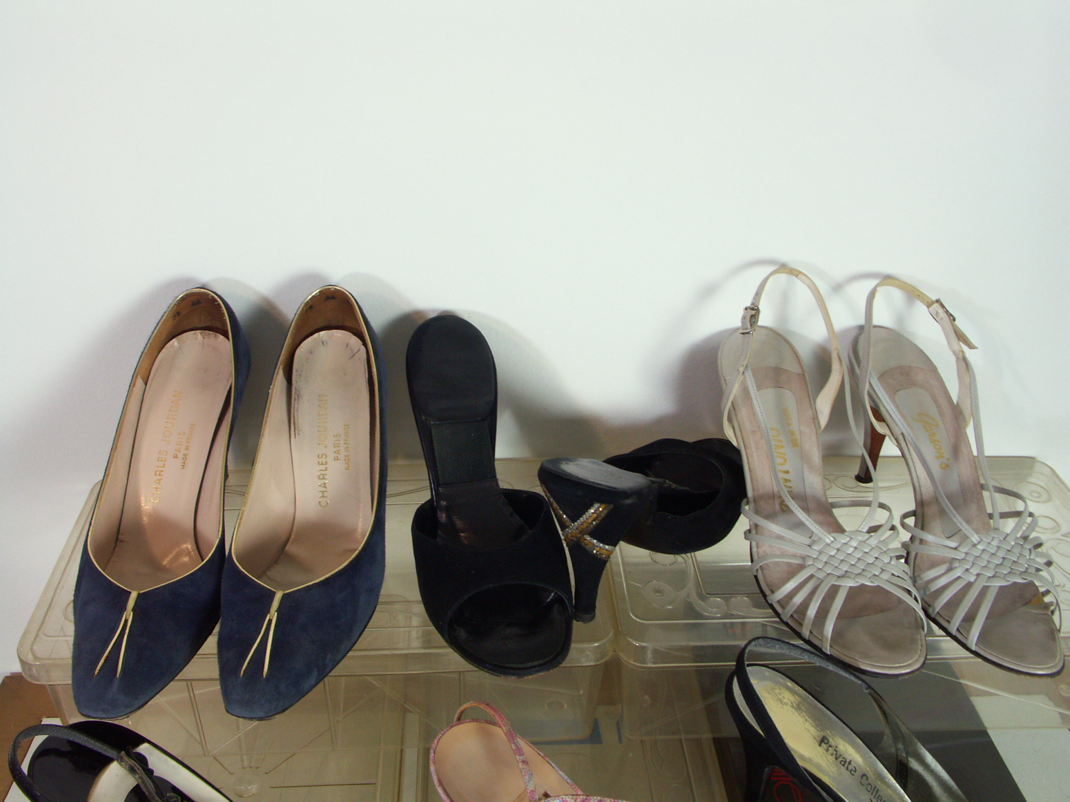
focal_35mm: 32
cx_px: 535
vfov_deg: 44.2
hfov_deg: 56.8
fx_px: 989
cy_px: 401
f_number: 7.1
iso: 100
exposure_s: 1/8
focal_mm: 8.27
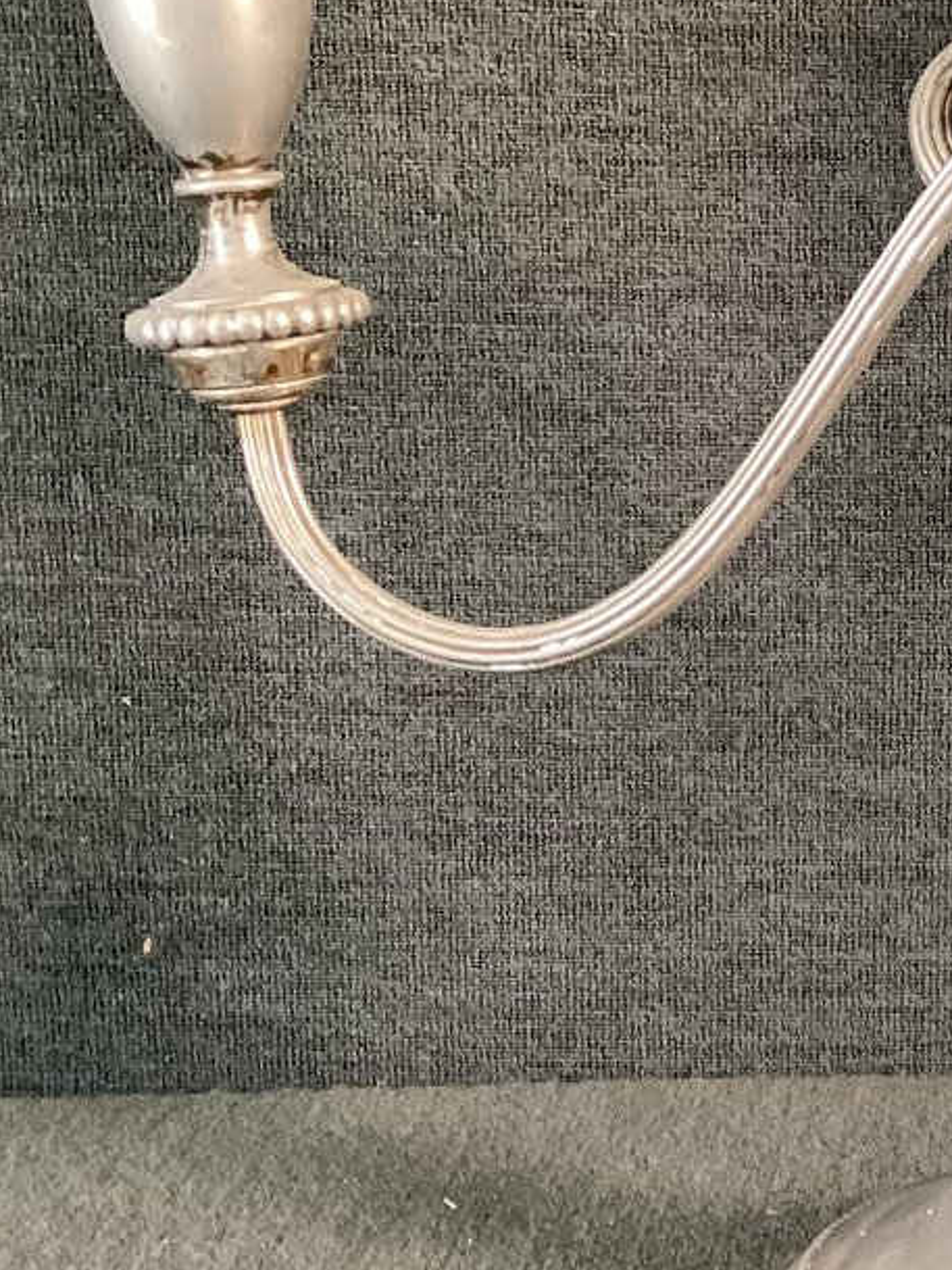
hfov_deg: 18.4
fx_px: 2823
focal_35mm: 77
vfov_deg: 25.3
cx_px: 1053
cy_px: 520
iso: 250
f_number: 2.4
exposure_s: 1/60
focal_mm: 3.3
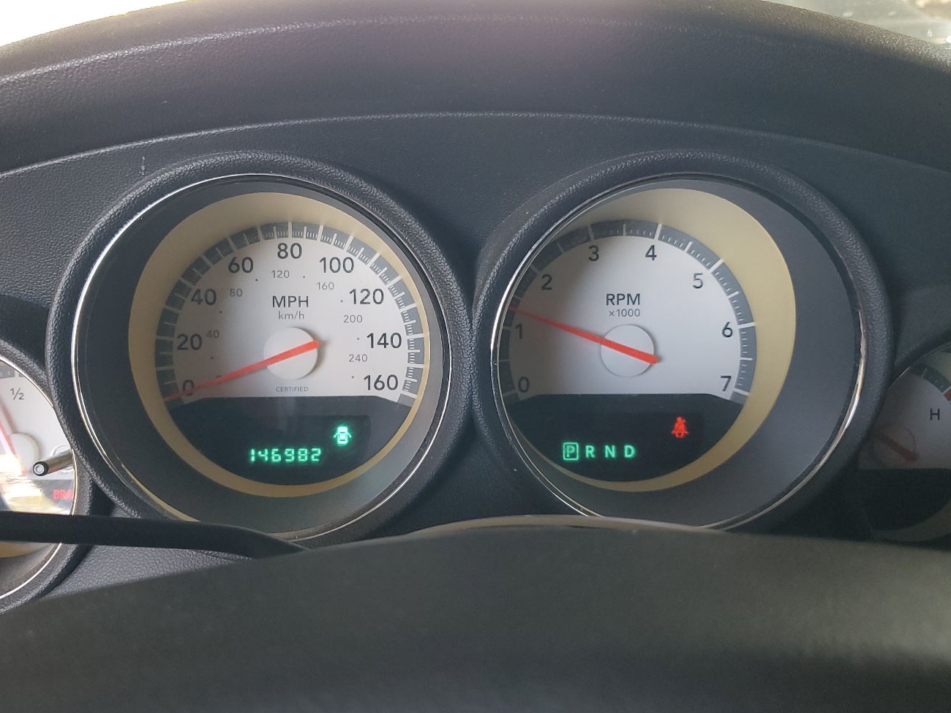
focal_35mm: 32
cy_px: 369
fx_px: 879
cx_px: 454
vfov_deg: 44.2
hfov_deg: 56.8
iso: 65
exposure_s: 1/60.2
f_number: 1.5
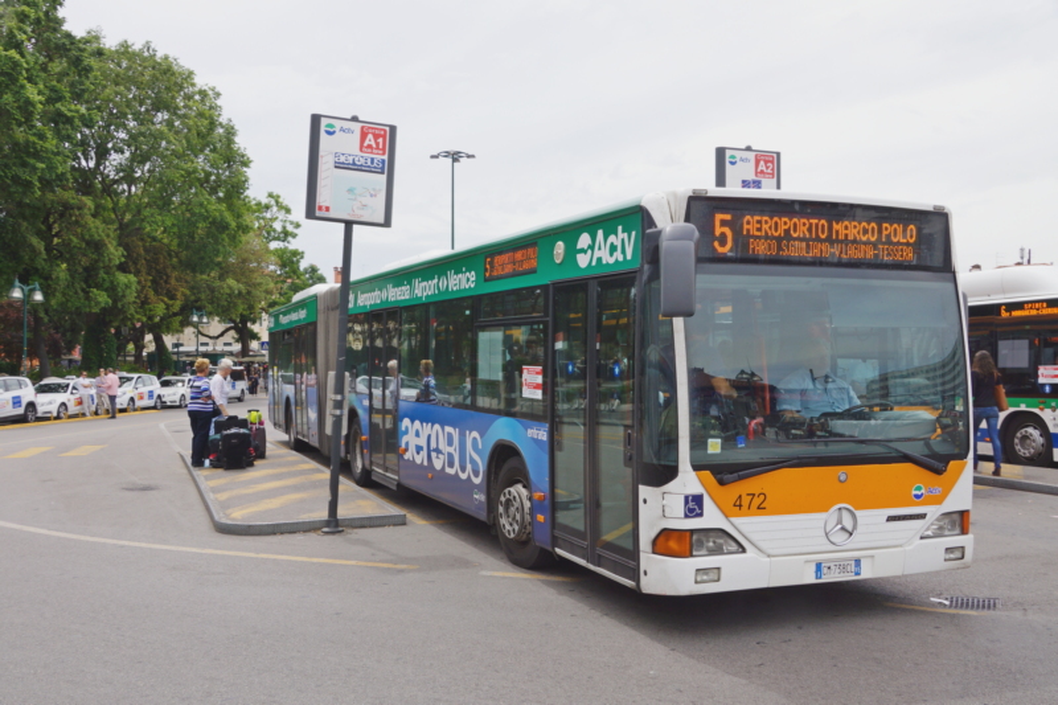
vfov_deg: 40.0
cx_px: 529
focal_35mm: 33
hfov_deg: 57.2
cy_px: 352
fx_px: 970
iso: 100
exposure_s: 1/125
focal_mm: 22
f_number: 13
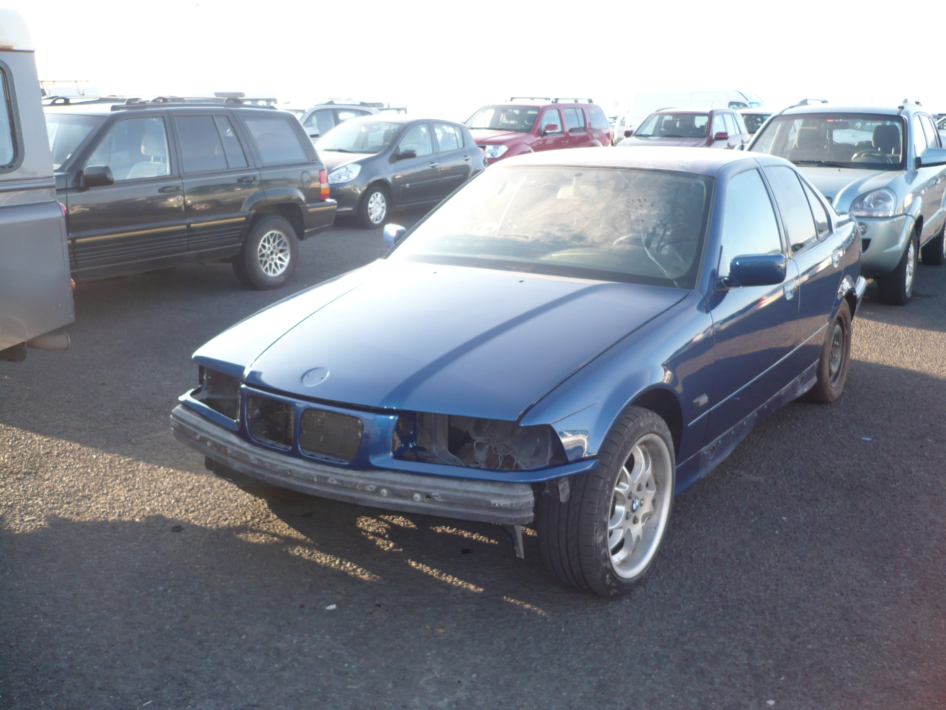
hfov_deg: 52.6
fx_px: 956
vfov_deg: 40.7
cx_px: 473
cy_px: 355
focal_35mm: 35
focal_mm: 5.8
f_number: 2.8
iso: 100
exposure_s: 1/160
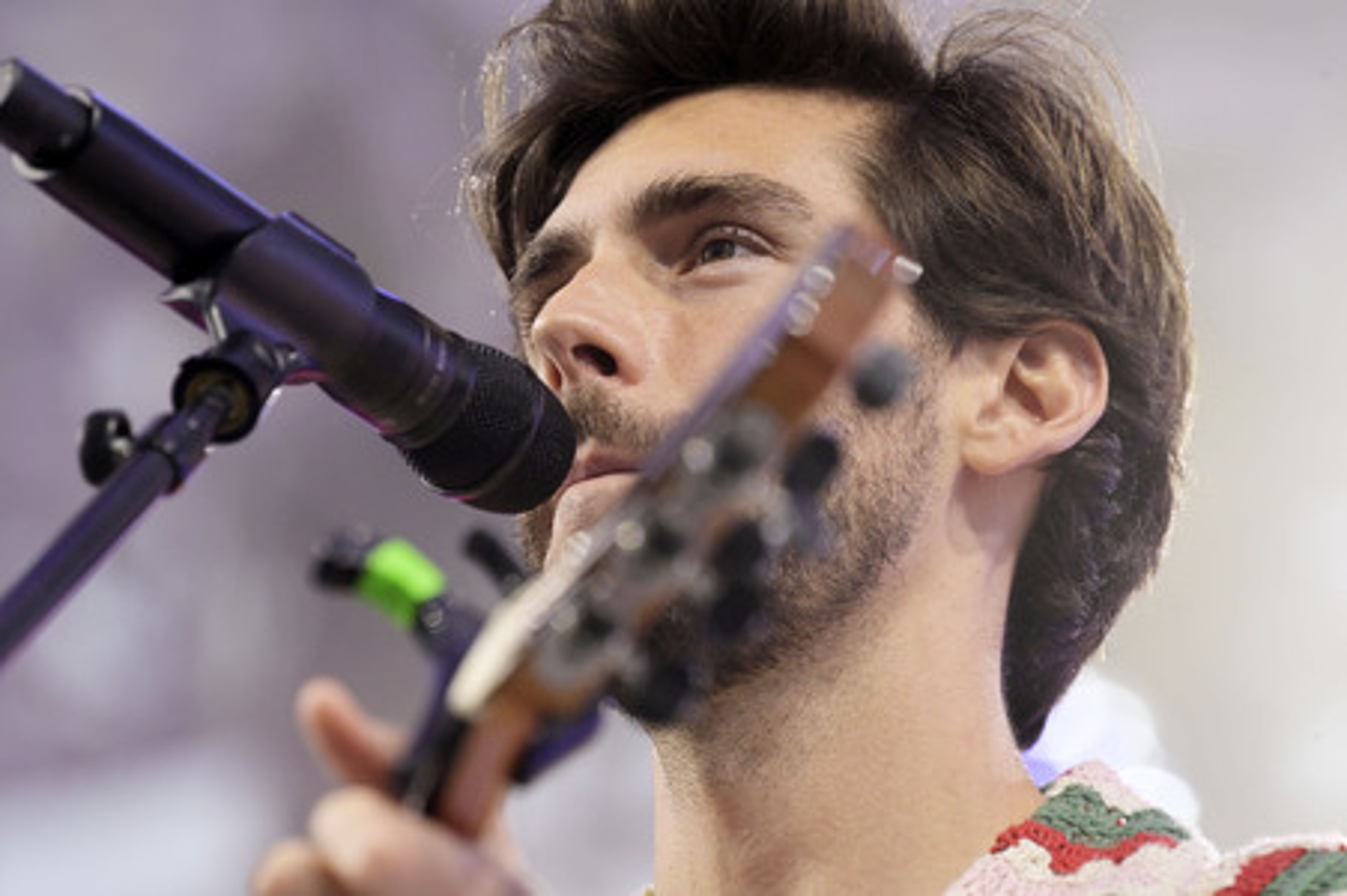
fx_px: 13086
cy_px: 448
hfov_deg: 5.9
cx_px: 674
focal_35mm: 350
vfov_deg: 3.9
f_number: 6.3
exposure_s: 1/1000
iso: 4000
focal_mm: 350
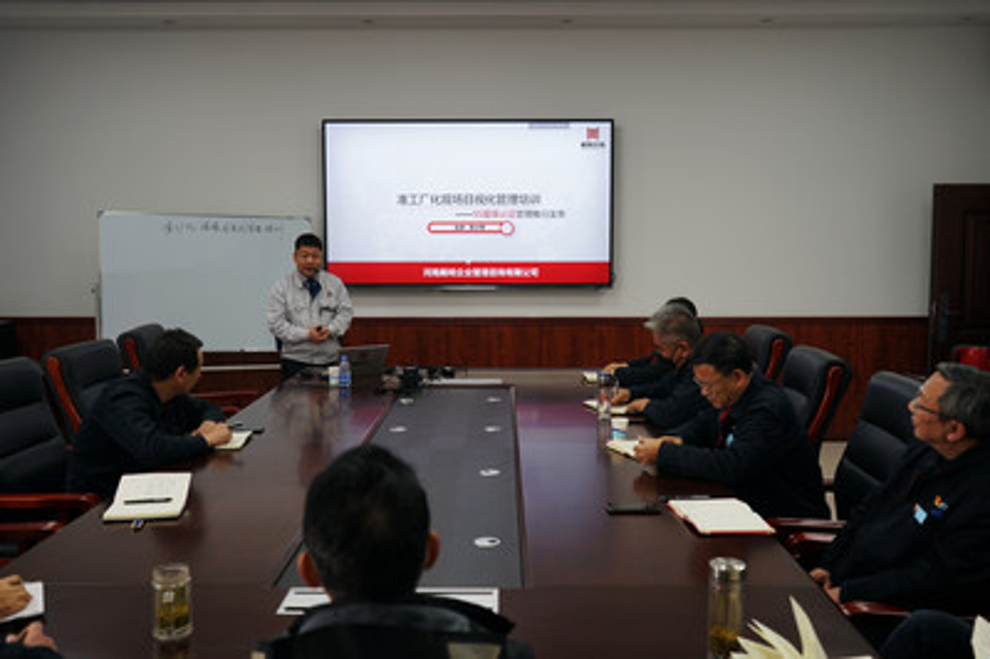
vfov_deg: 39.9
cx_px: 495
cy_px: 330
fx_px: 907
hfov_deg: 57.3
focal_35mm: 33
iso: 200
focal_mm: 33
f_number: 4
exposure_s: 1/60
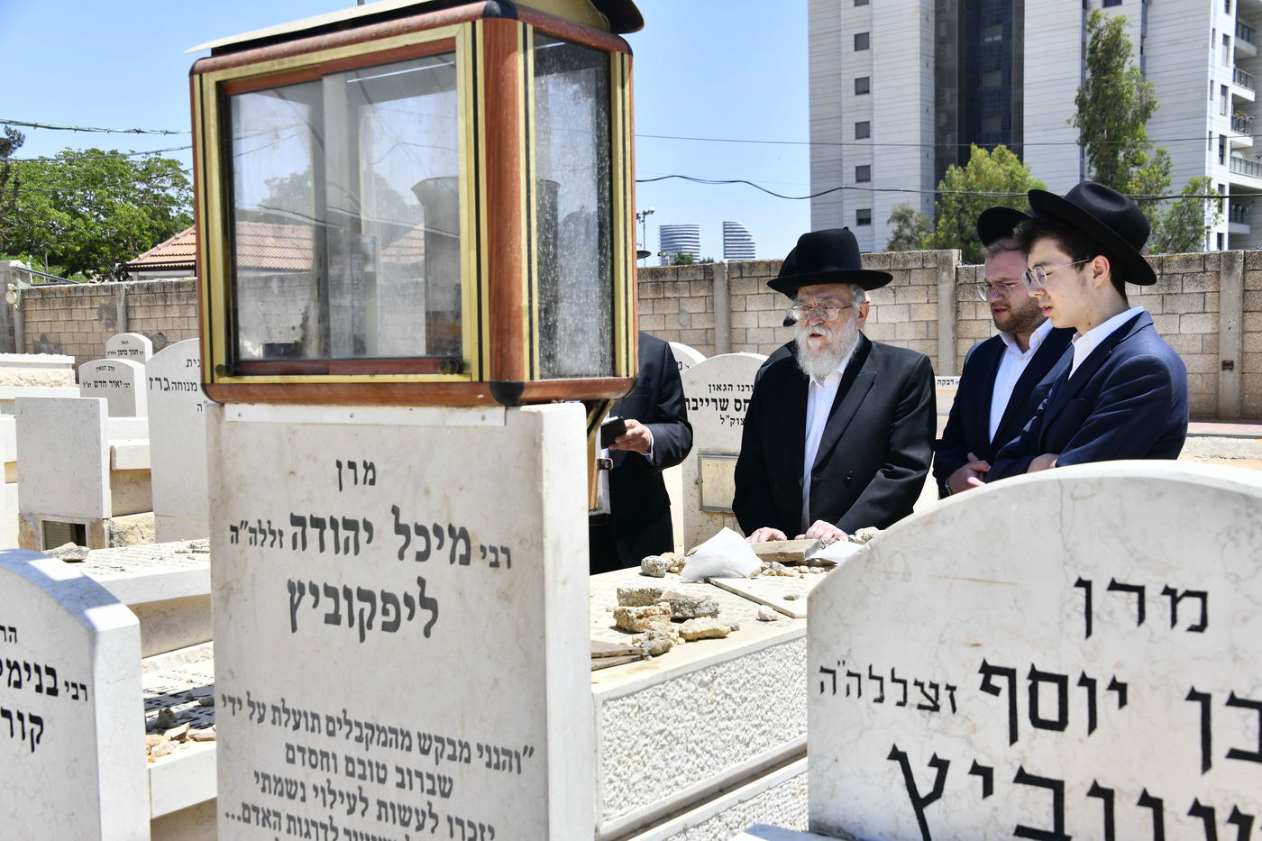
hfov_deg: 48.5
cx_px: 631
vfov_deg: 33.4
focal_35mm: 40
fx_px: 1402
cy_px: 420
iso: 125
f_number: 9
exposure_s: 1/400
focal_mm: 40
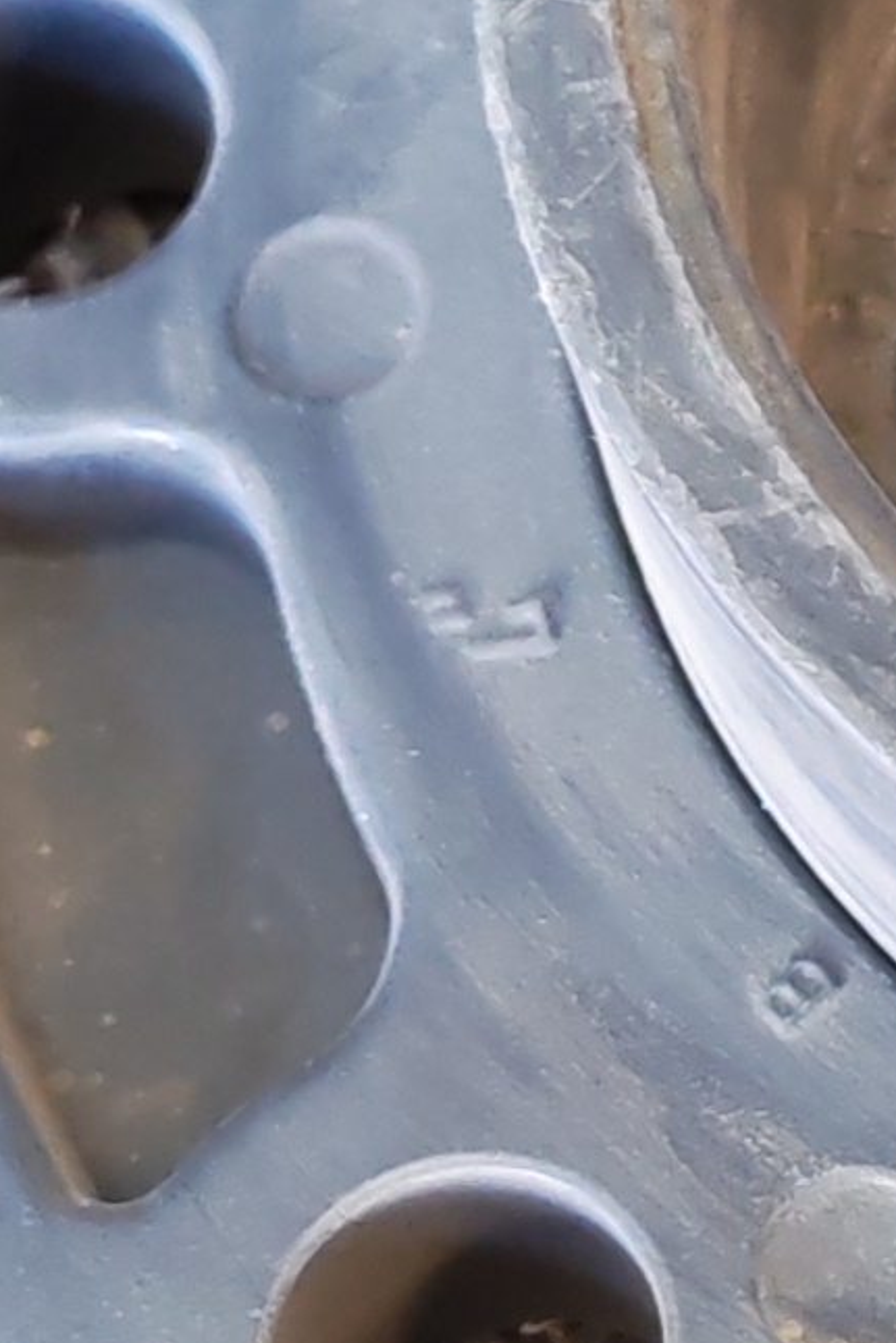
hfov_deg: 7.4
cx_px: 1725
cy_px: 443
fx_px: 6641
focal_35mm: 178
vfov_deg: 11.5
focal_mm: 6.12
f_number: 1.9
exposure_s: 1/100
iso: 1600
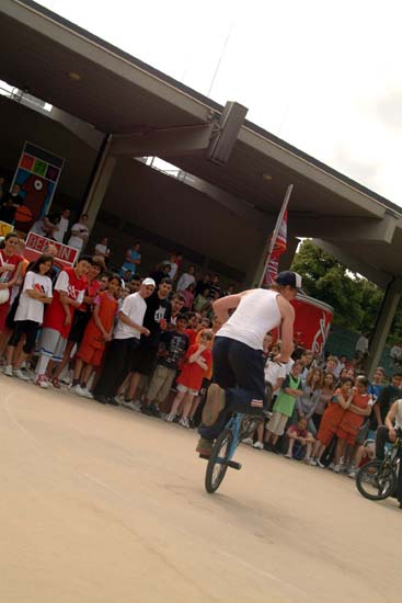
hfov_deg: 25.1
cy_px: 302
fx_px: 904
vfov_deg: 36.9
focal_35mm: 54
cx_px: 201
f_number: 9.5
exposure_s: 1/350
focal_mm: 36
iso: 200
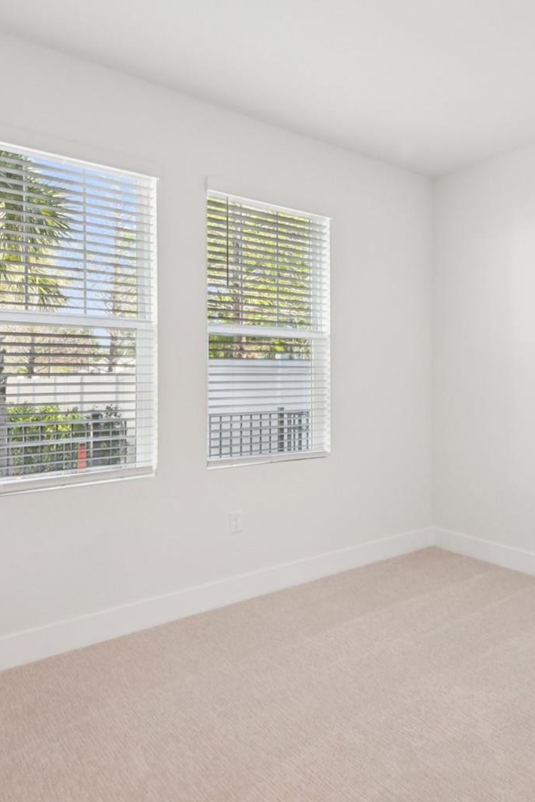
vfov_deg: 71.5
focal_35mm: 25
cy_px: 393
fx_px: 557
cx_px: 349
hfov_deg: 50.5
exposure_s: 1/40
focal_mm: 16
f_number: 8
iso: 400
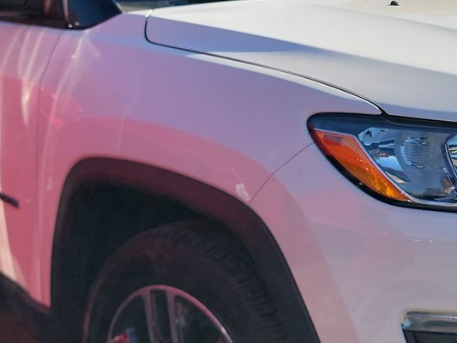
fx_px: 951
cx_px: 290
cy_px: 177
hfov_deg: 26.9
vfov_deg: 20.4
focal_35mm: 72
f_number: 1.8
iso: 50
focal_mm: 6.7
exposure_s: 1/658
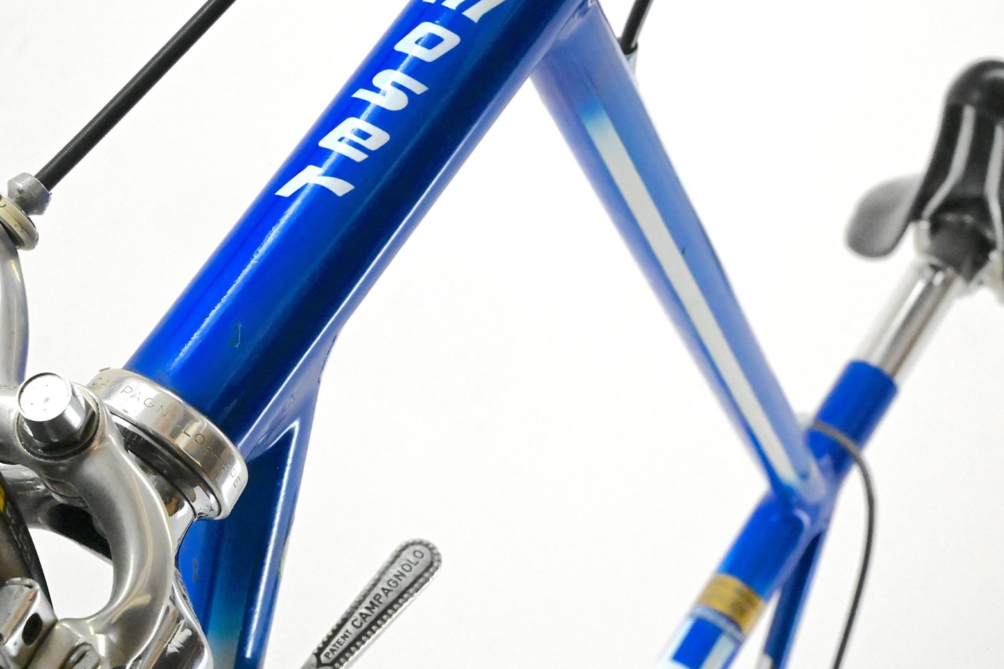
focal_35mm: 86
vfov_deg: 15.9
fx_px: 2398
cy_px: 276
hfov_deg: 23.7
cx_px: 517
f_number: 20
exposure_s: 1/640
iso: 20000
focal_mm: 70
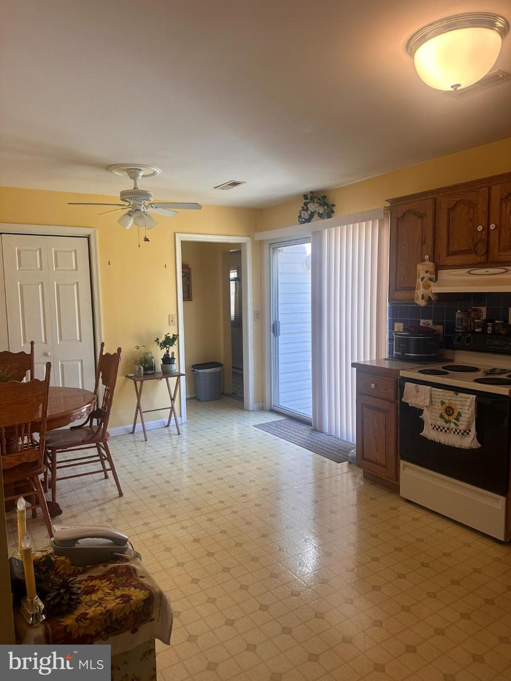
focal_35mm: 24
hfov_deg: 56.8
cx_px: 256
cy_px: 340
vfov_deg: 71.6
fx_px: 472
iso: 100
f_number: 1.78
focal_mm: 6.86
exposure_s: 1/120
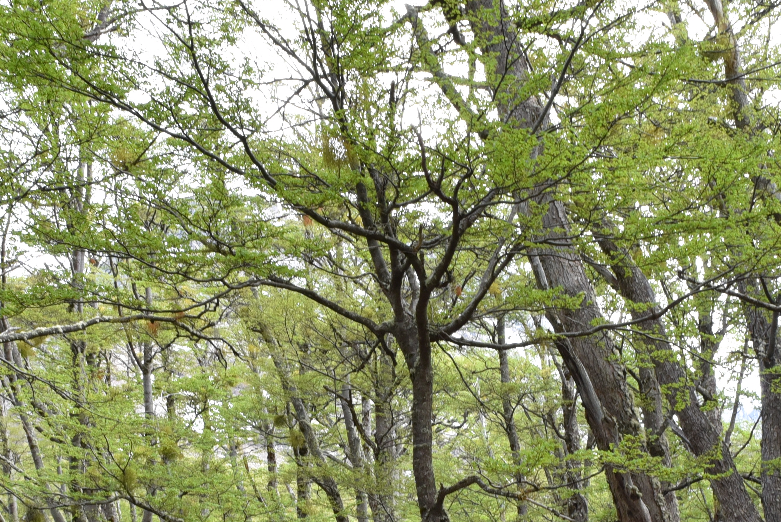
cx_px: 431
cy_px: 617
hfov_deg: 30.9
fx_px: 1411
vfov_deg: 19.8
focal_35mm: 65
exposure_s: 1/50
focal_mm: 24
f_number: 14
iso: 1000
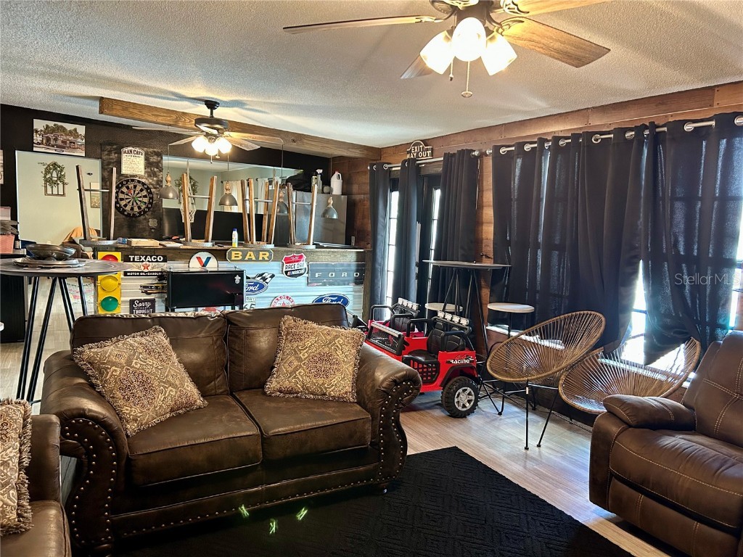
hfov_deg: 67.3
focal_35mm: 26
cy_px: 278
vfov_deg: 53.1
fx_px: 558
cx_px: 372
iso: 320
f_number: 1.5
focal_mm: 5.7
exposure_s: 1/60
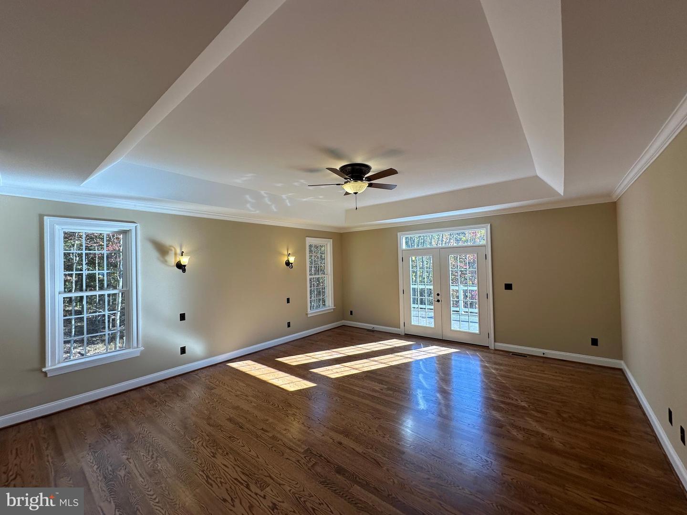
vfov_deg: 85.7
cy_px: 258
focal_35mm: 14
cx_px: 344
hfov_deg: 102.1
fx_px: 278
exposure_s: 1/150
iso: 40
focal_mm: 2.22
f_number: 2.2
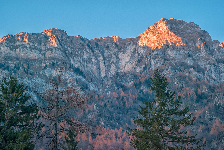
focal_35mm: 82
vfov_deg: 16.6
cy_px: 75
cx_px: 112
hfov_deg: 24.6
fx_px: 513
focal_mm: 55
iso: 400
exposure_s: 1/250
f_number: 5.6
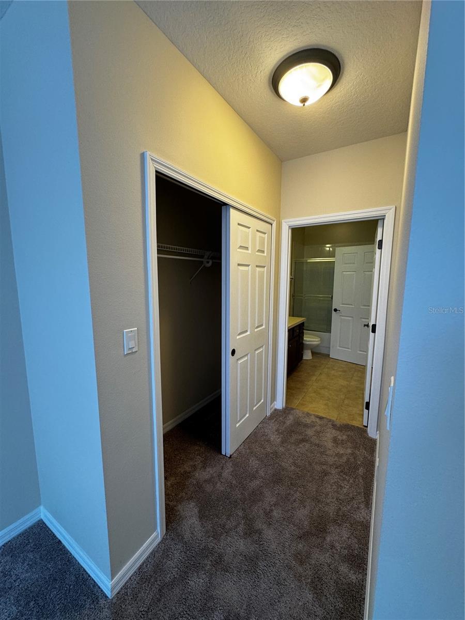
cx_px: 232
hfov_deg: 85.7
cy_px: 310
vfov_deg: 102.1
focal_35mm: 14
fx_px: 251
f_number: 2.2
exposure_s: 1/60
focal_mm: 2.22
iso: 160
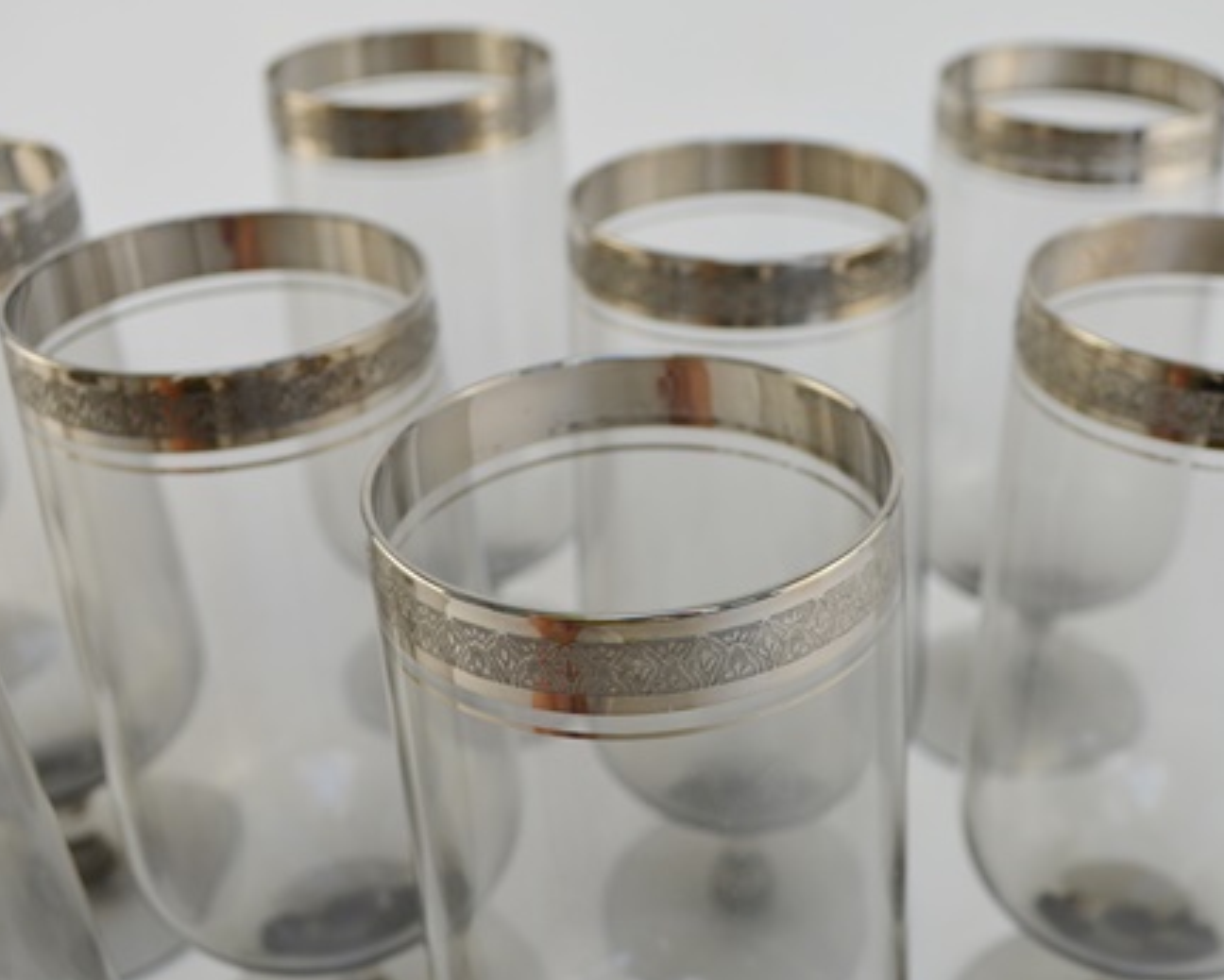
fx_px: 1558
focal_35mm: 43
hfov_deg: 42.4
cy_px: 535
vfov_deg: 34.9
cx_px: 793
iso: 200
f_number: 6.3
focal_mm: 22
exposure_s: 1/160
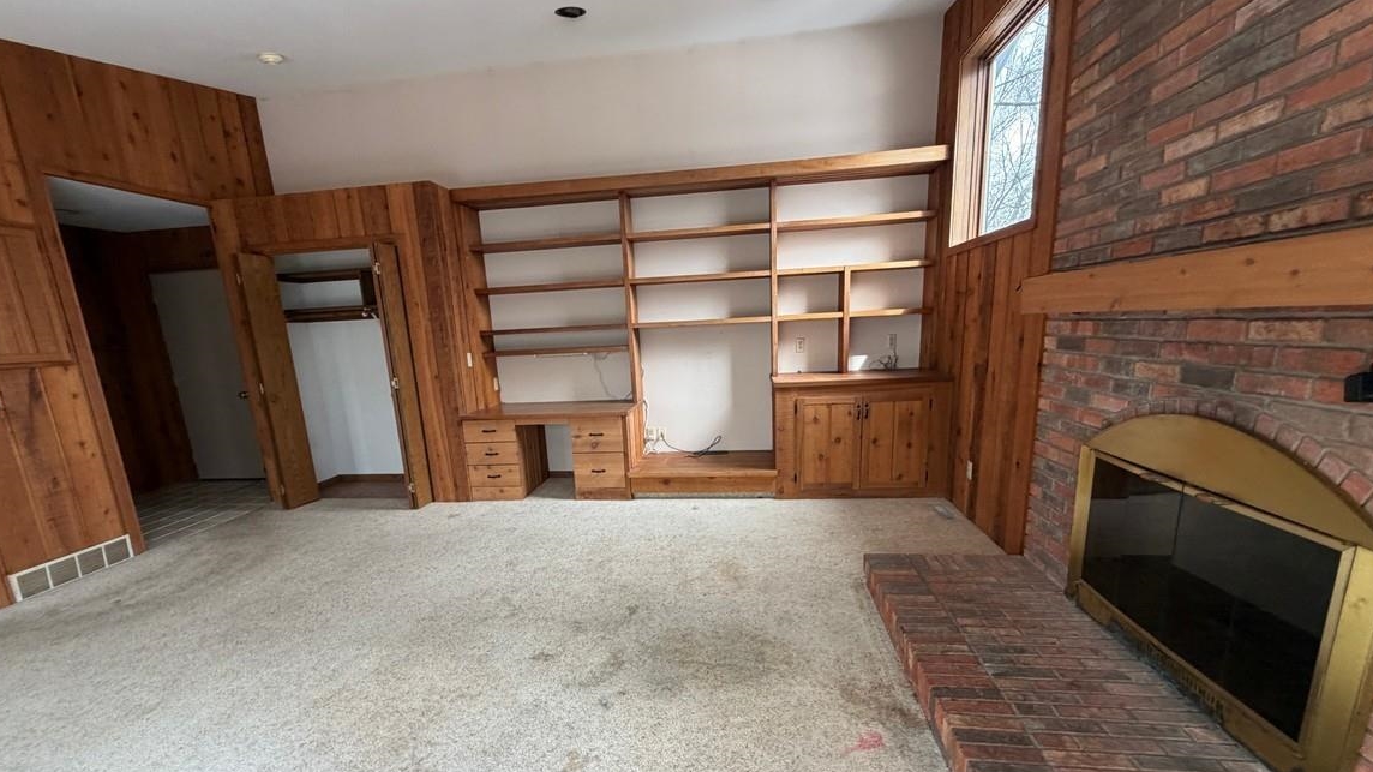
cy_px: 461
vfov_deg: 66.4
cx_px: 668
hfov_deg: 99.4
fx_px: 582
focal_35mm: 16
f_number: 2.2
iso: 250
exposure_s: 1/121
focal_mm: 2.22
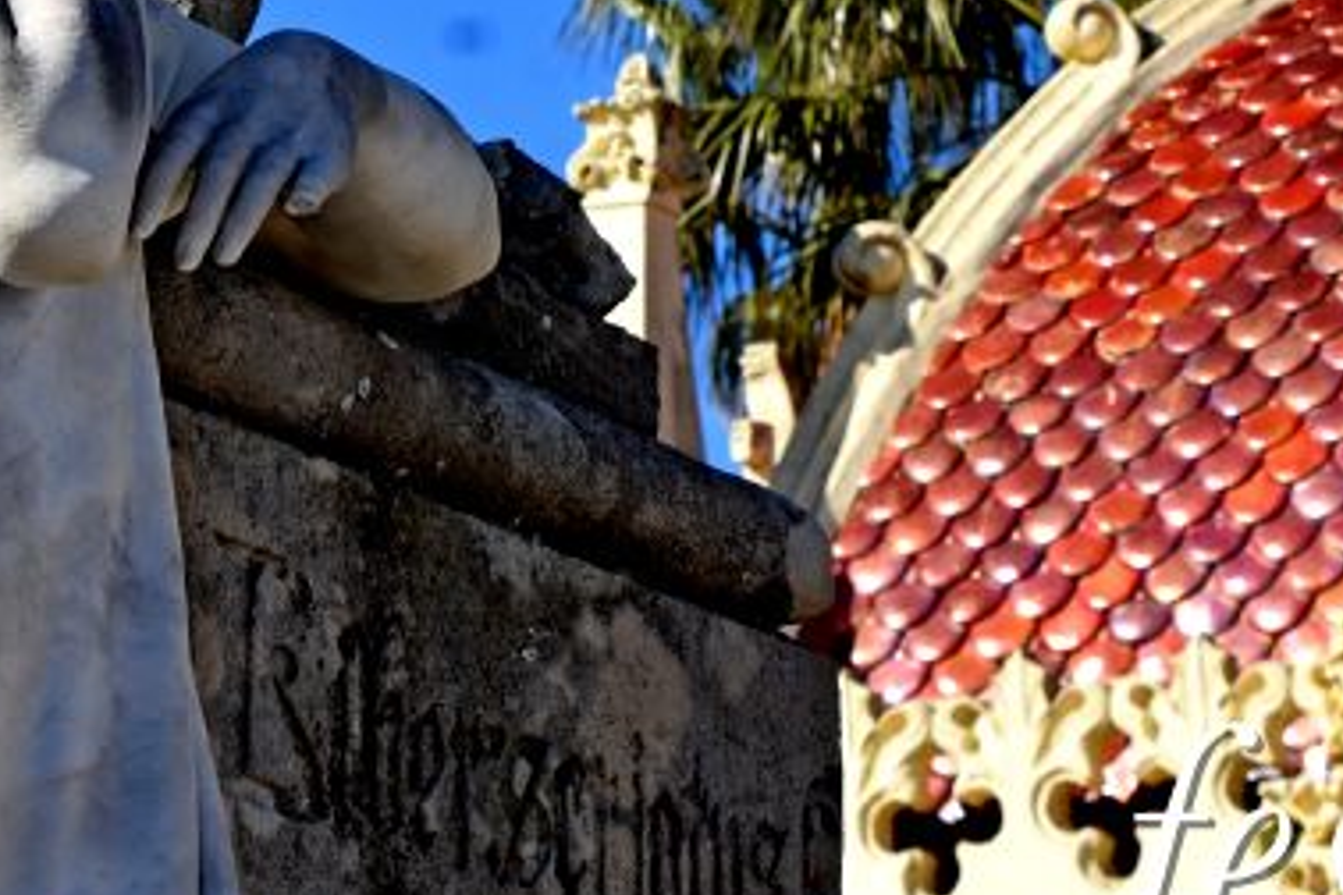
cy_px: -174
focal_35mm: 252
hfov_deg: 8.2
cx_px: 899
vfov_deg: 5.4
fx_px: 9400
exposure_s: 1/500
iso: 320
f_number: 11
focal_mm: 62
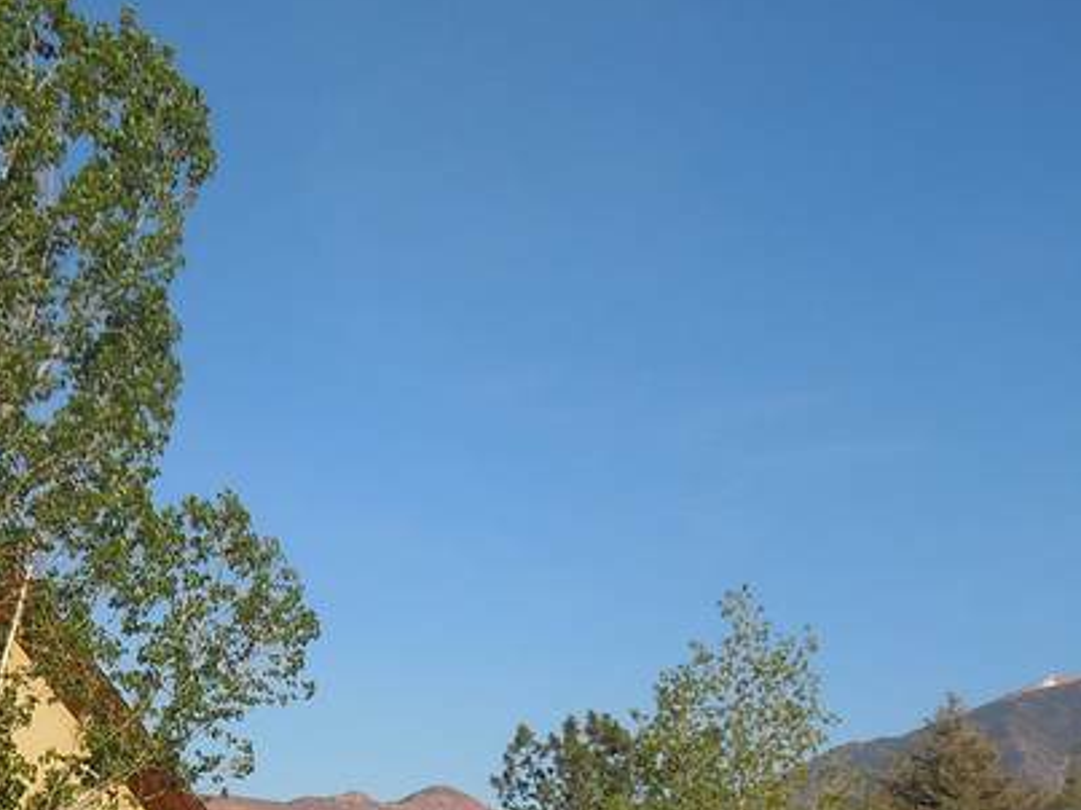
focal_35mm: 89
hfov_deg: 21.7
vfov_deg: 16.5
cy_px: 622
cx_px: 207
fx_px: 2778
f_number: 7
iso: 100
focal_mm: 5
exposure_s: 1/500
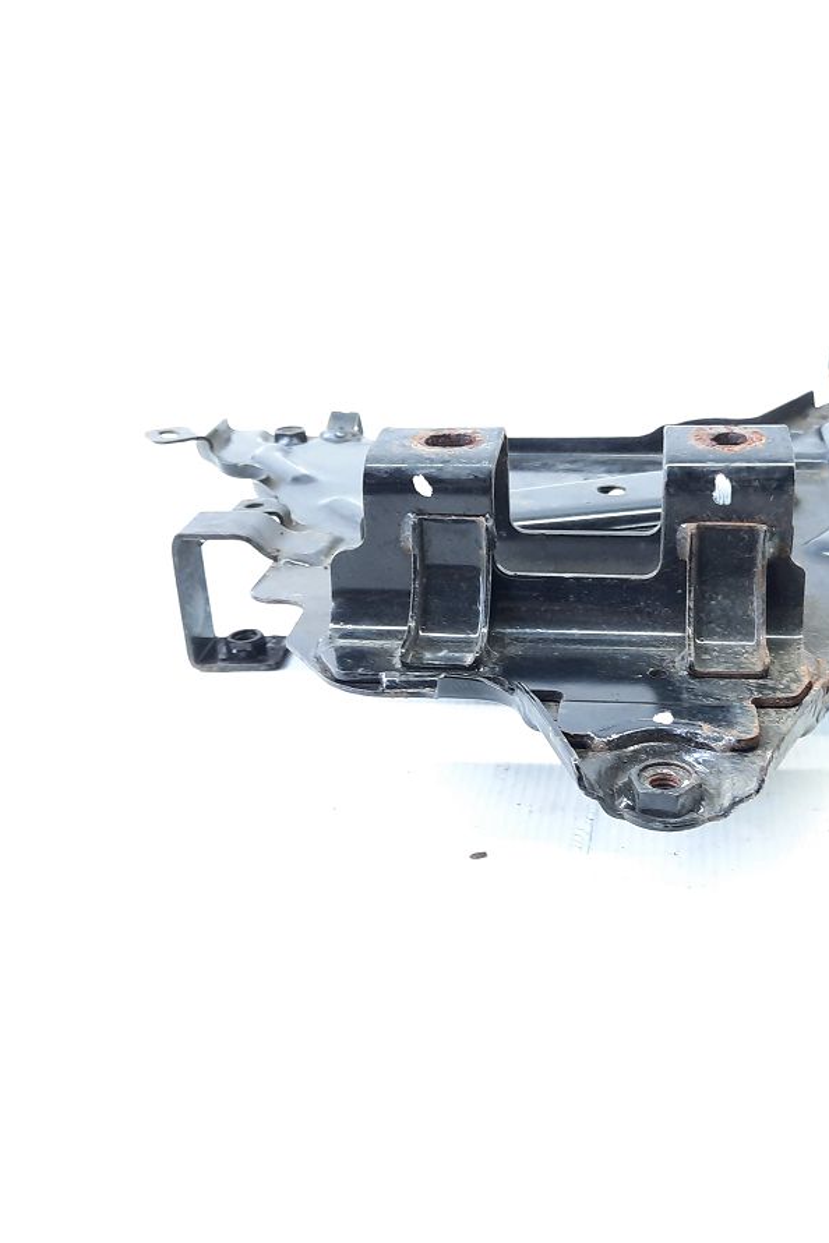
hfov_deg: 37.2
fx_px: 1209
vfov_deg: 54.4
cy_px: 617
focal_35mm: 35
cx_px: 586
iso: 250
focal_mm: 4.6
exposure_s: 1/50
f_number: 2
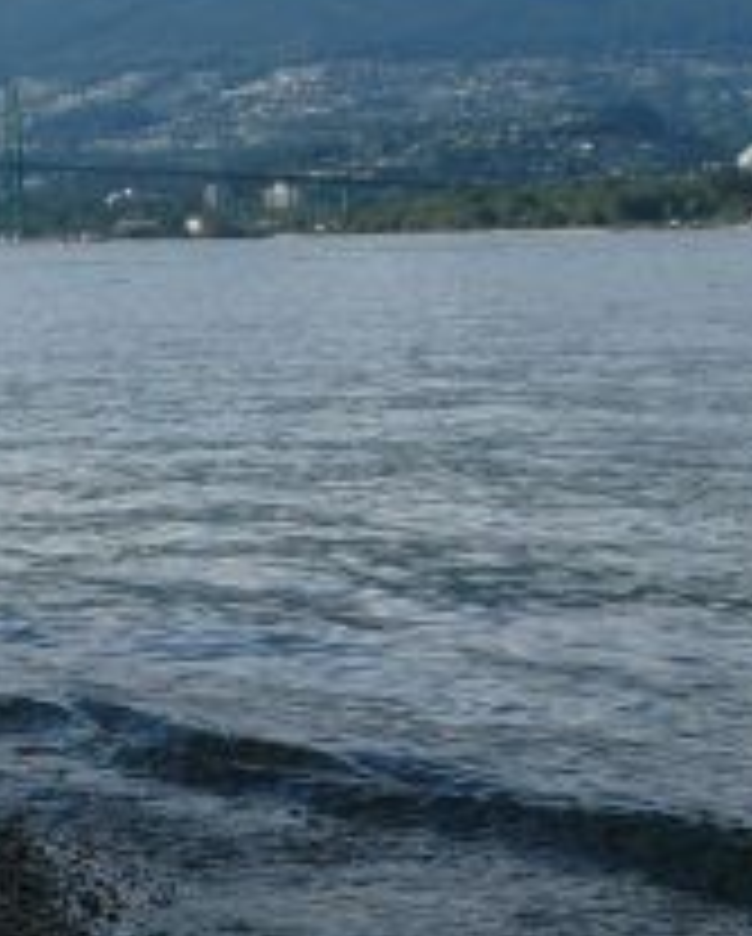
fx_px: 2915
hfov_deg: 14.4
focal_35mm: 105
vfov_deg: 18.3
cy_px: 490
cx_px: -50
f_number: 5.6
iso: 100
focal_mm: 4.6
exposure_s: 1/500
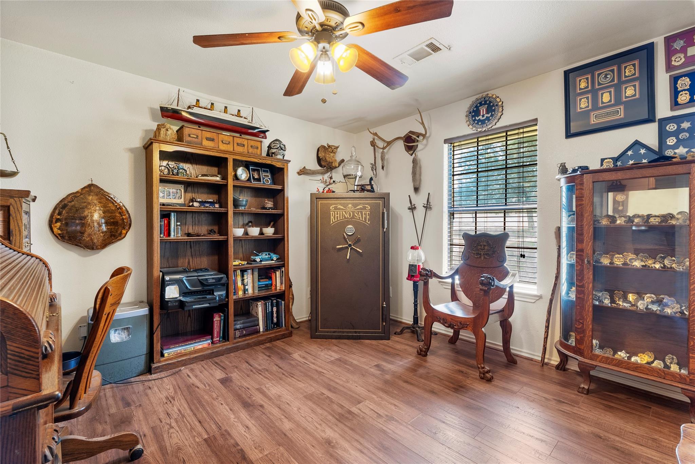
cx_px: 348
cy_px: 232
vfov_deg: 73.8
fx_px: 309
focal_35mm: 16
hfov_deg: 96.7
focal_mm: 16
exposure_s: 15
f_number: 7.1
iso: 160
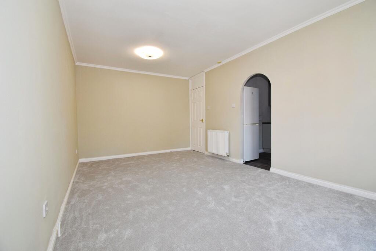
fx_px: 157
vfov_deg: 77.3
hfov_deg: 100.4
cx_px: 188
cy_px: 126
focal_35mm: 15
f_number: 10
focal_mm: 10
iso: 1000
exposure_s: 1/60
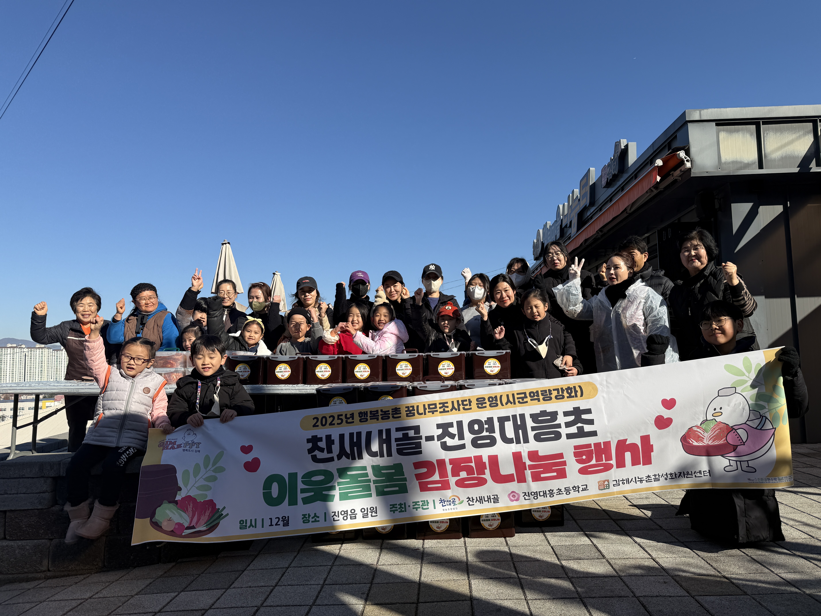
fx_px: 569
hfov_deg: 71.6
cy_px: 308
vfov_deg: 56.8
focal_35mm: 24
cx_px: 410
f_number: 1.78
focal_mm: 6.76
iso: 80
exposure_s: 1/4975
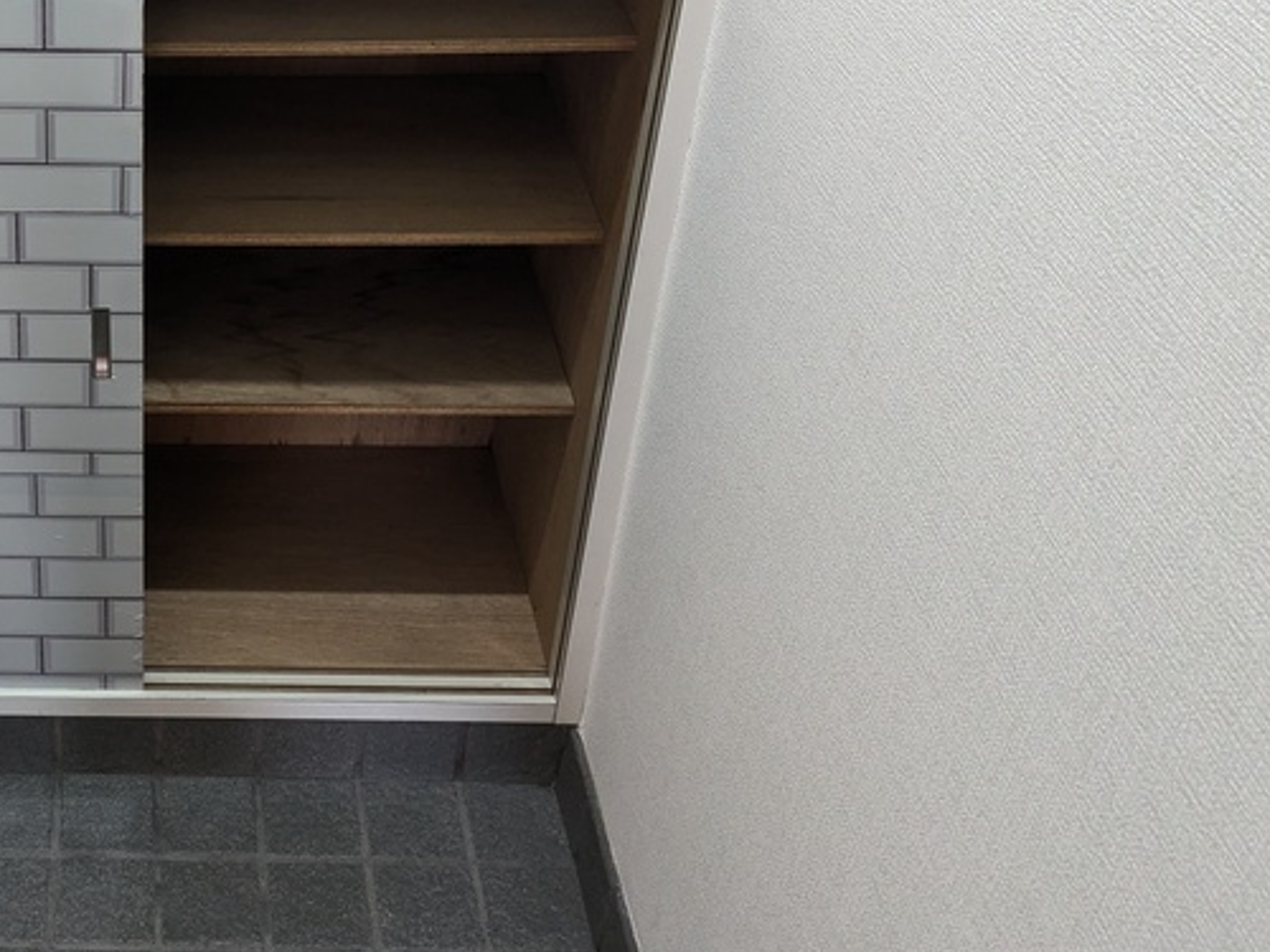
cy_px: 279
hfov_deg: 36.9
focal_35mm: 48
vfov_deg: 29.9
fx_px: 1761
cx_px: 104
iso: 509
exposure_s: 1/60
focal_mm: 5.43
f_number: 1.89
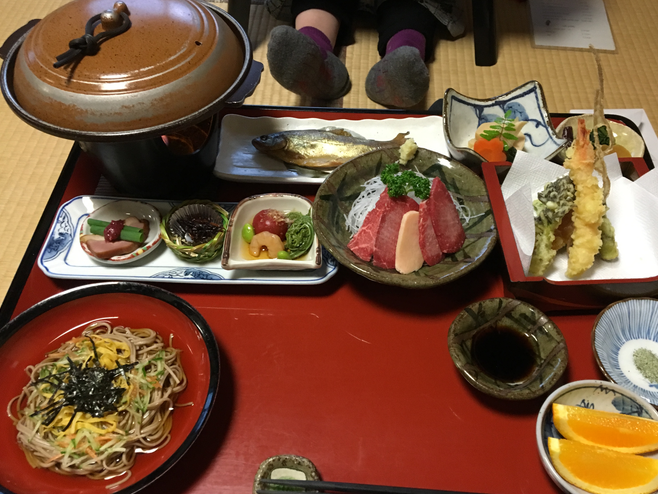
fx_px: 608
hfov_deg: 56.7
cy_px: 267
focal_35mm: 32
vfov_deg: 44.1
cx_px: 362
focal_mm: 4.15
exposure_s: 1/15
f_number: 2.2
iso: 200
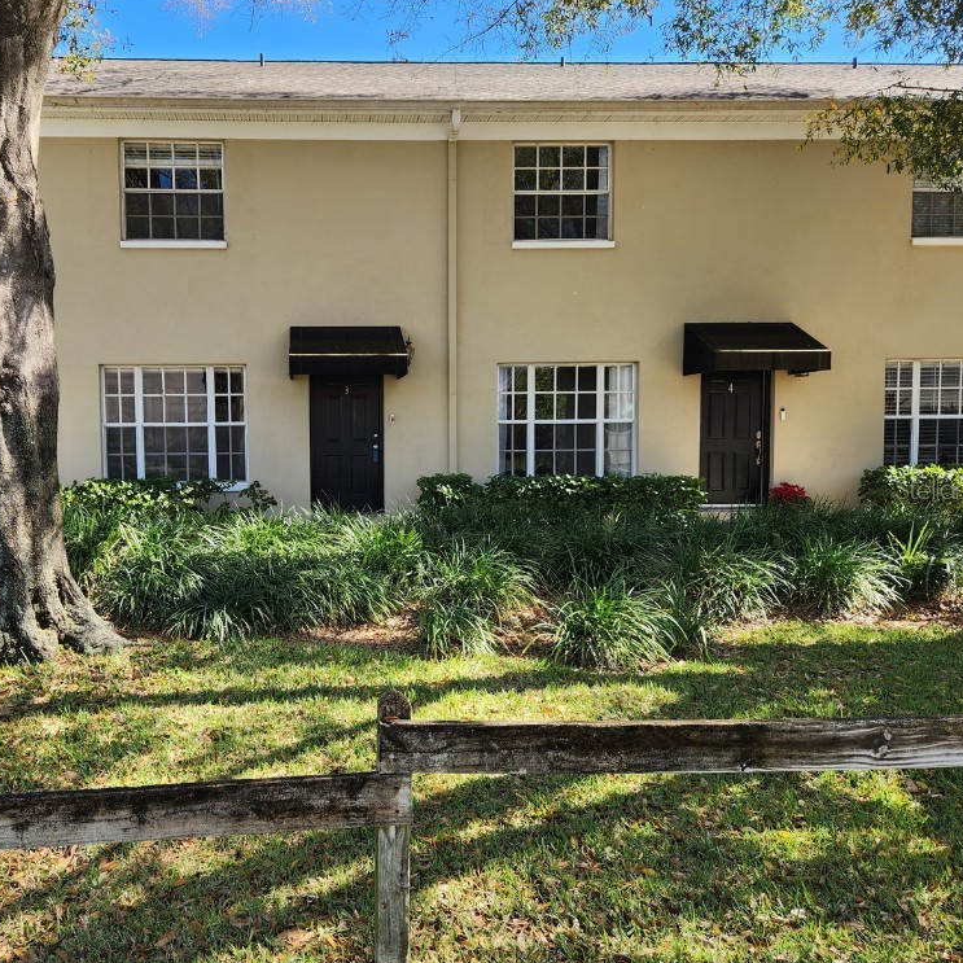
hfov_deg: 56.5
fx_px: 881
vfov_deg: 57.3
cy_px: 489
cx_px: 354
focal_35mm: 28
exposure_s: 1/284
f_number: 1.8
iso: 20
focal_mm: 5.4
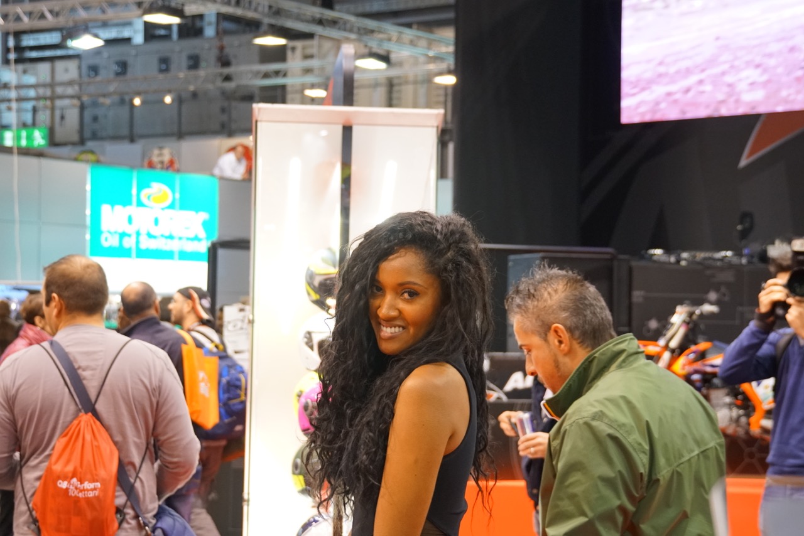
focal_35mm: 78
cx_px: 402
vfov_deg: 17.5
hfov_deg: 26.0
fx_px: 1742
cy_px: 268
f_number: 5.6
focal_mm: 52
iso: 2500
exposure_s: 1/160
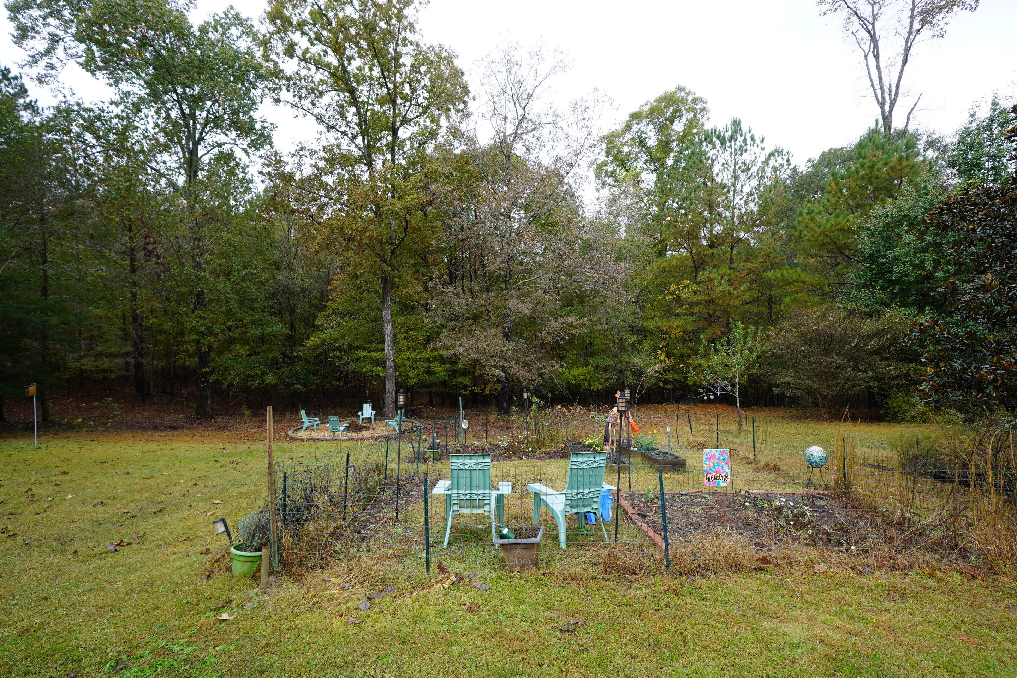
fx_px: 452
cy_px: 357
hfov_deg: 96.7
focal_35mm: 16
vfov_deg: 73.7
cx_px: 508
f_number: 4.5
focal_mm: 10
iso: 100
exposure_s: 1/80
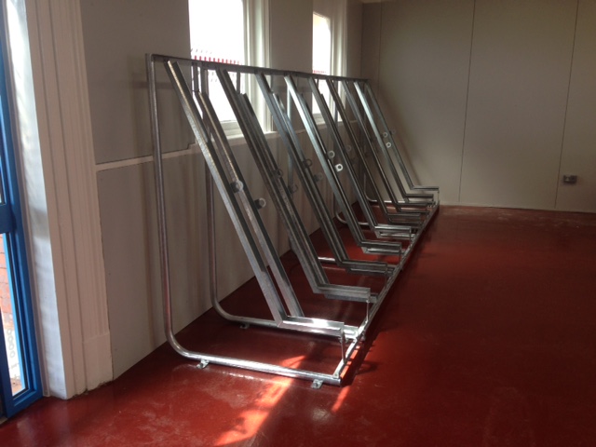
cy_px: 224
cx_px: 298
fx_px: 568
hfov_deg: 55.4
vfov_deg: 42.9
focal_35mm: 33
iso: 50
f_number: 2.4
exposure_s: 1/30
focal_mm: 4.12
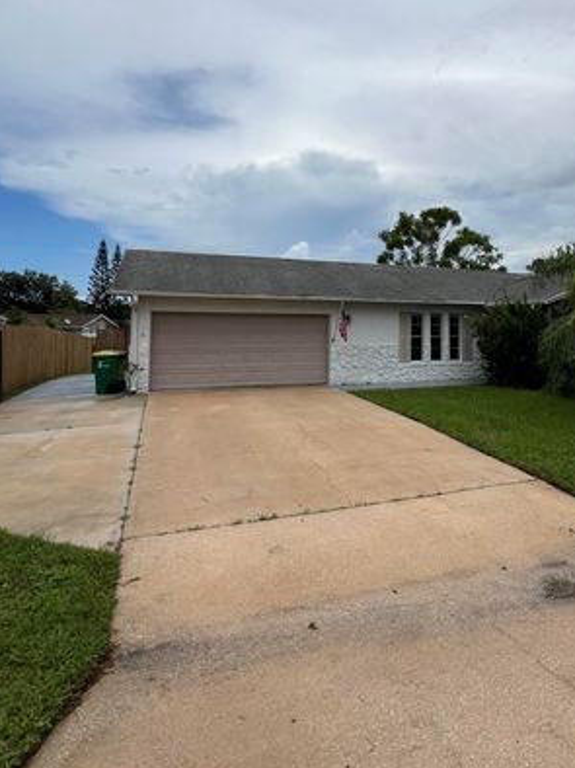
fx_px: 488
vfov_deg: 75.4
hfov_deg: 58.9
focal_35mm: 22
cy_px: 299
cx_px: 405
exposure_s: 1/3125
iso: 32
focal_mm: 1.57
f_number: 1.8
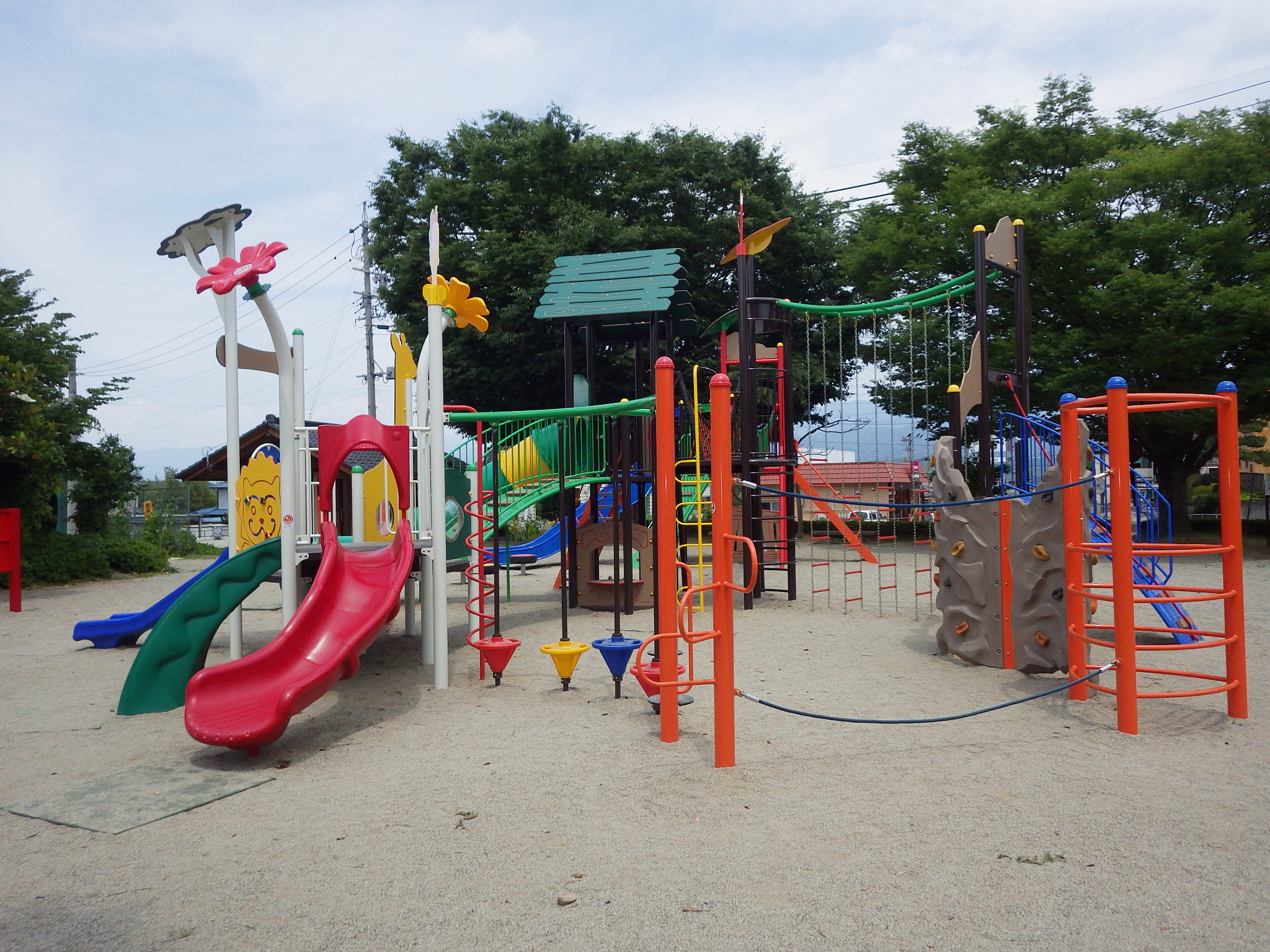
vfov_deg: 54.9
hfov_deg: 69.4
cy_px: 476
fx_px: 917
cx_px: 635
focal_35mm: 25
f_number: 7.9
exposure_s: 1/320
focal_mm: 4.5
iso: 250
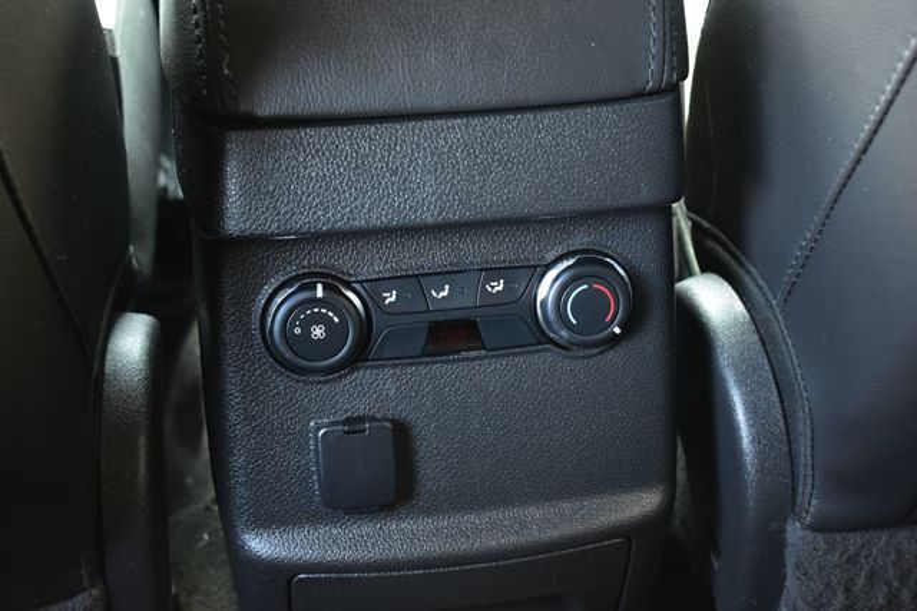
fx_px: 1298
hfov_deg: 38.9
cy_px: 306
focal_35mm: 51
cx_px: 458
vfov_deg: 26.5
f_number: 4.5
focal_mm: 34
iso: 1600
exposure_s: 1/15
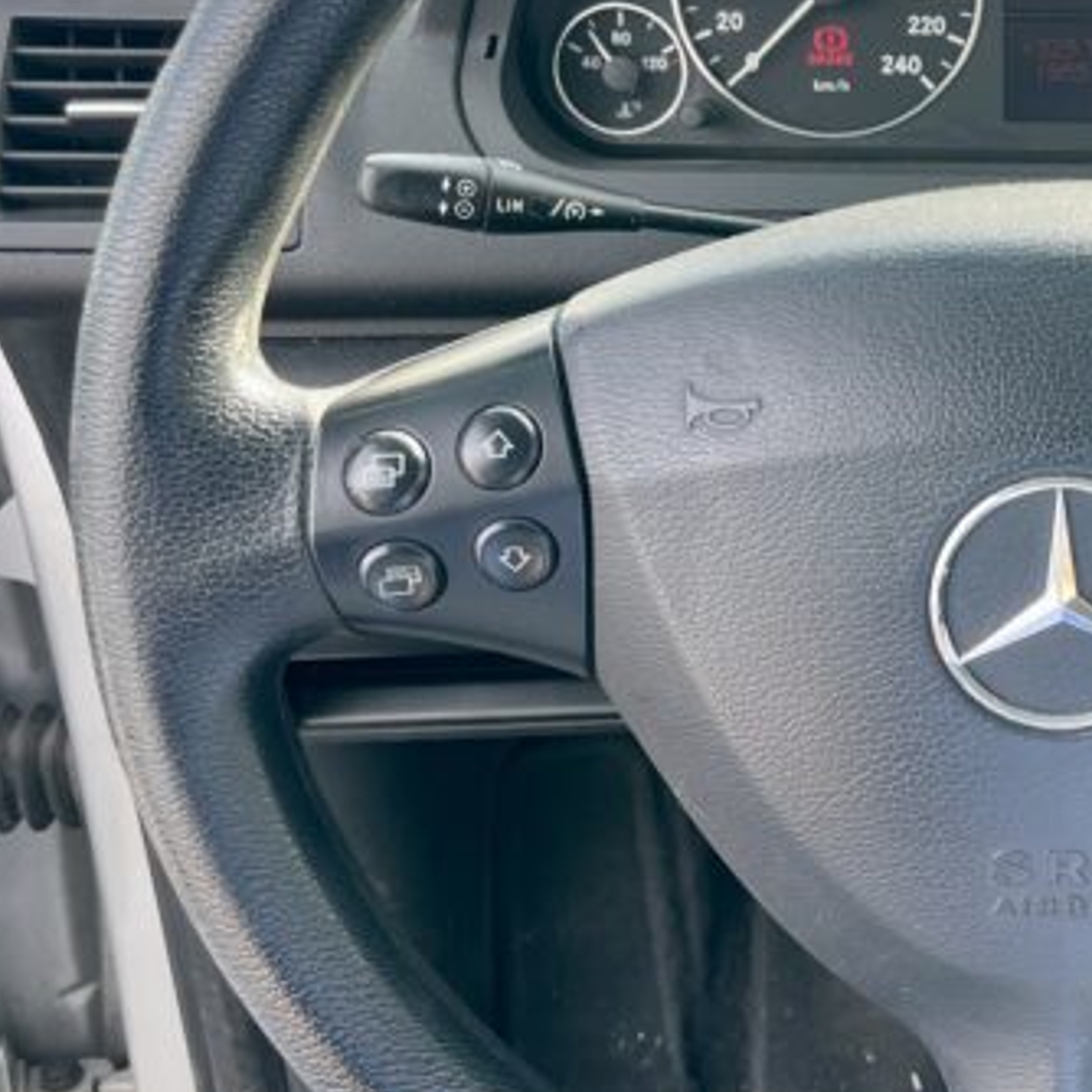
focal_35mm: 55
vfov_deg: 31.0
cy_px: 445
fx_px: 1963
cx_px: 1128
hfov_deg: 28.8
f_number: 1.6
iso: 50
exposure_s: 1/121
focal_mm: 4.2
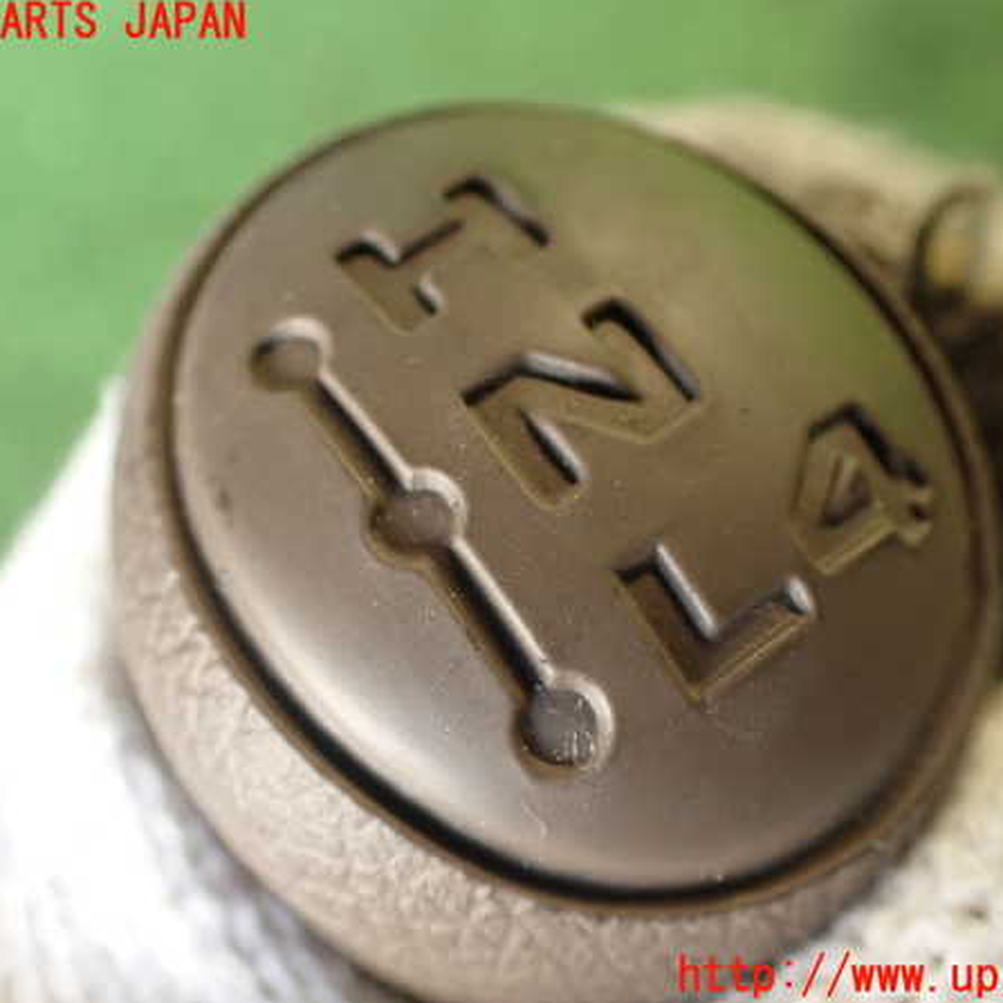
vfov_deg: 43.9
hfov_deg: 43.9
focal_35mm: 38
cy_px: 500
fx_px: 1246
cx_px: 512
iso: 200
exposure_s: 1/30
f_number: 2.4
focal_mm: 5.79
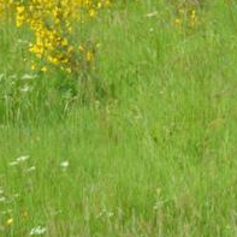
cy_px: -1
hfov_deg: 3.5
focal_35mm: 496
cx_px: 320
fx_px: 3842
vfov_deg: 3.5
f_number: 5.6
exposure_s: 1/320
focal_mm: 120
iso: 100
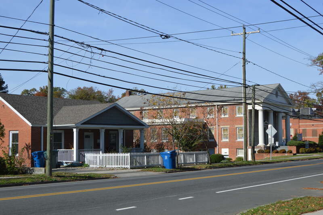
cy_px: 108
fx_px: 457
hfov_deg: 38.9
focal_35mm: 51
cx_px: 162
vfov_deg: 26.4
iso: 100
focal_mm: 34
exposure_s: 1/320
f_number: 9
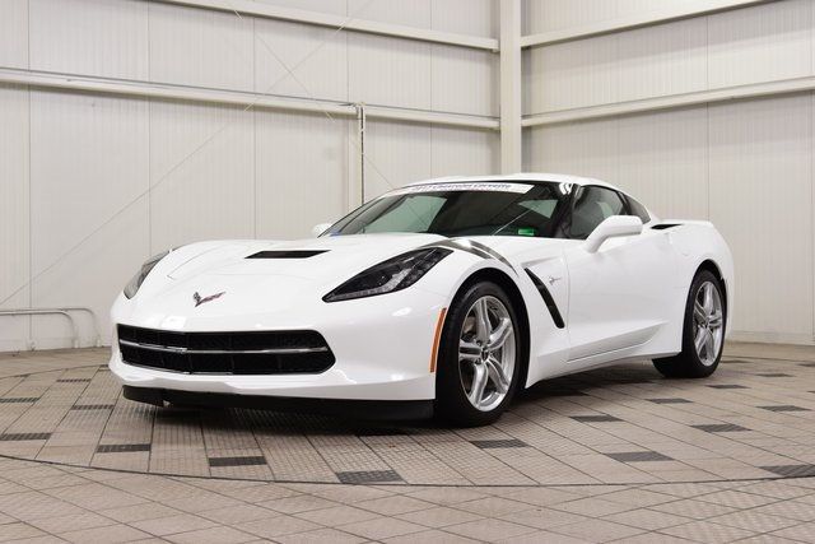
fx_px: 1223
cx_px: 408
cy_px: 272
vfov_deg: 25.1
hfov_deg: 36.9
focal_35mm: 54
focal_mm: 36
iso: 900
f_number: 8
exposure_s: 1/60
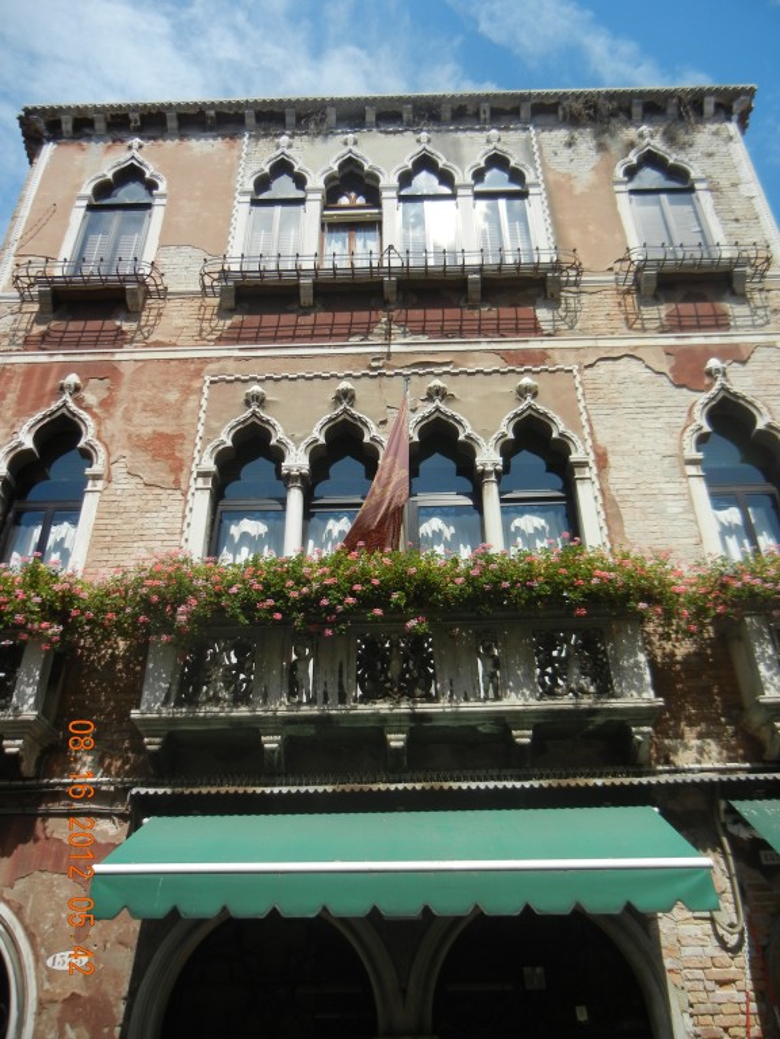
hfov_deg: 46.8
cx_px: 390
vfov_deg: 60.0
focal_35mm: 30
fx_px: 901
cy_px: 520
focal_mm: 5.4
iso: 160
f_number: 7
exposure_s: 1/443
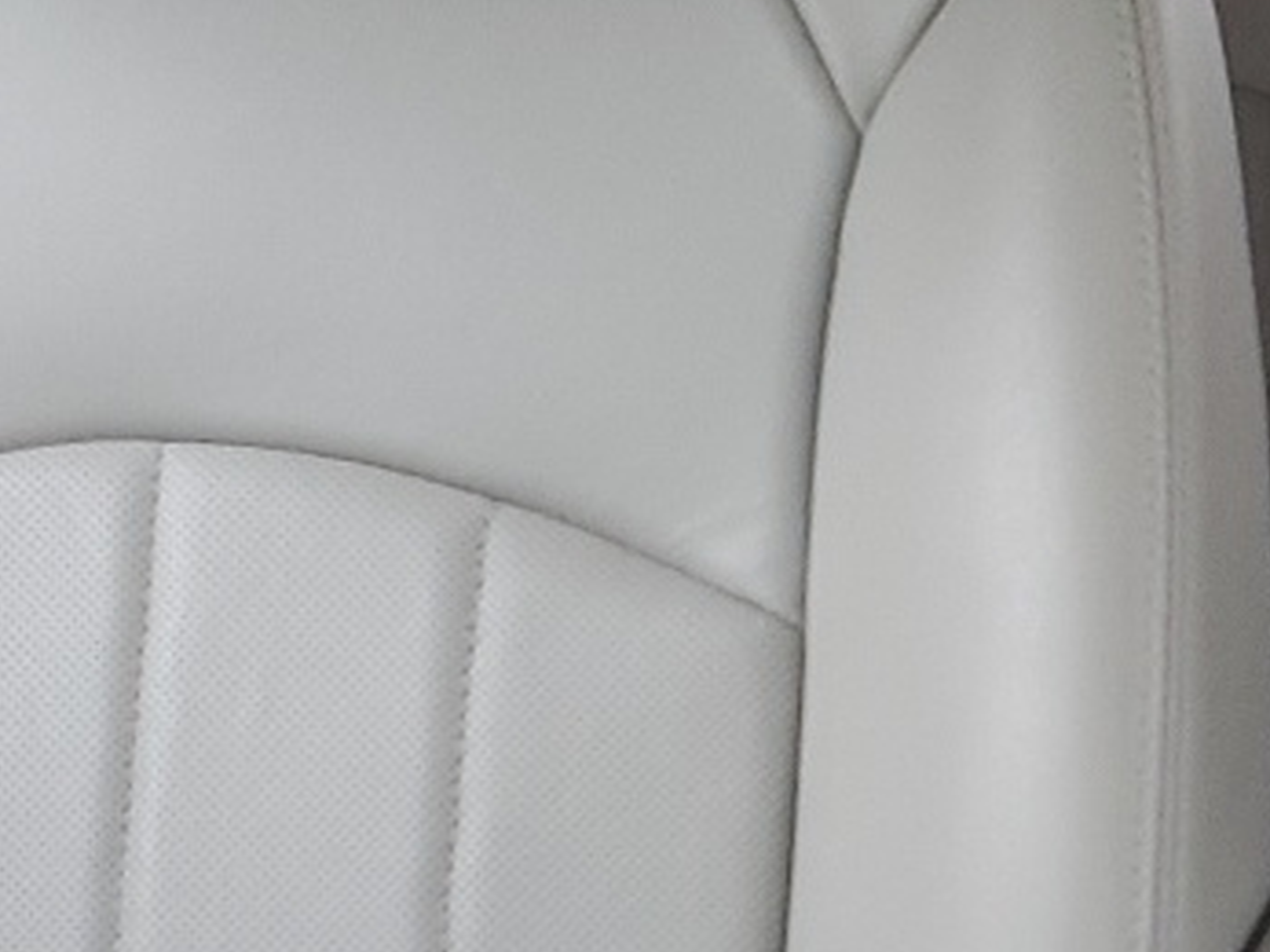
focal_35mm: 120
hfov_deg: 15.0
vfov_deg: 12.3
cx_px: 1987
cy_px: 579
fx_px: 4401
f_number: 1.5
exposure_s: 1/60.2
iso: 74
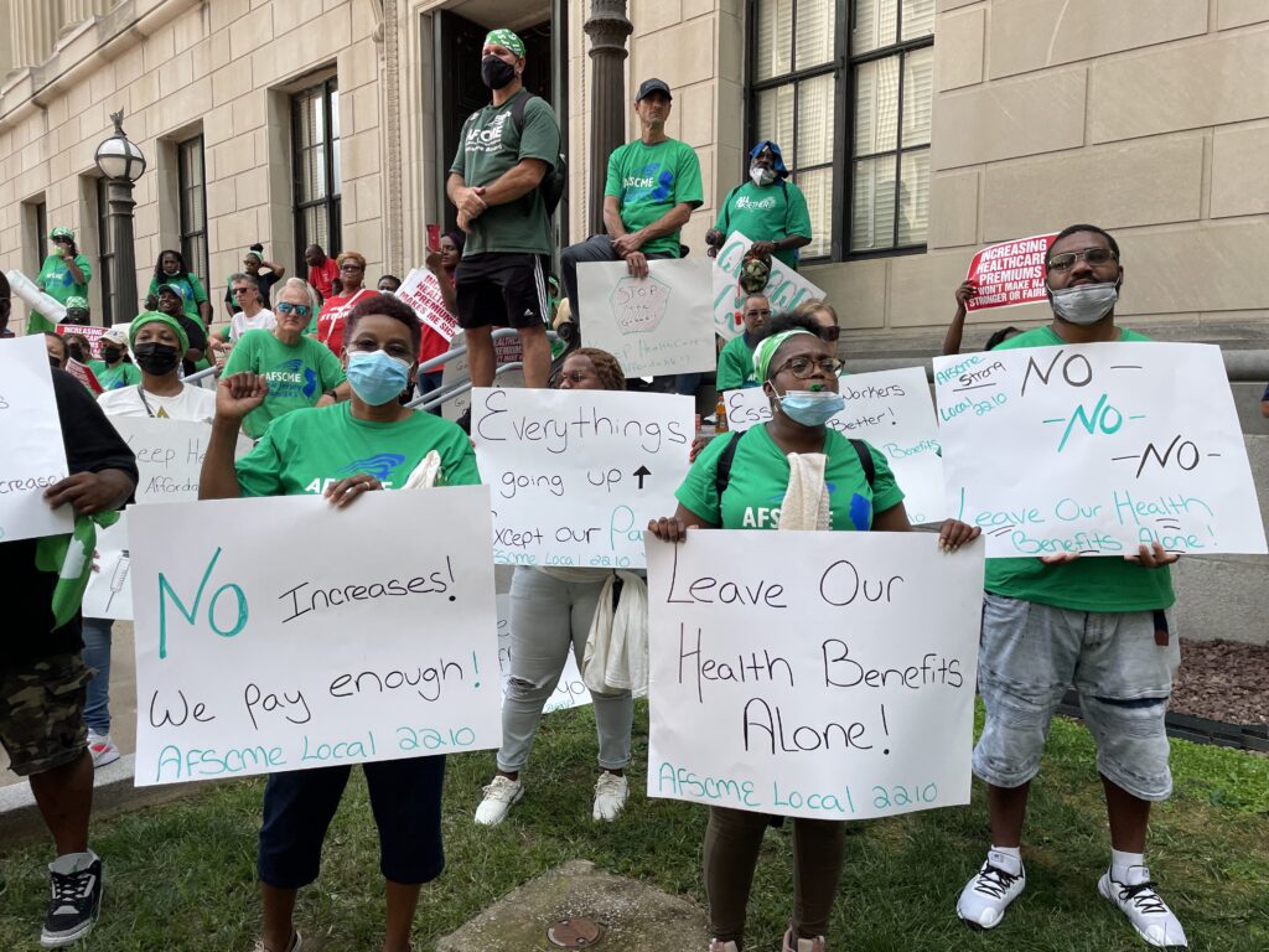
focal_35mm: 26
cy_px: 476
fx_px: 953
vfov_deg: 53.1
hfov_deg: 67.3
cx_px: 634
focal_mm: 4.2
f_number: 1.6
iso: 32
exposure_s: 1/769
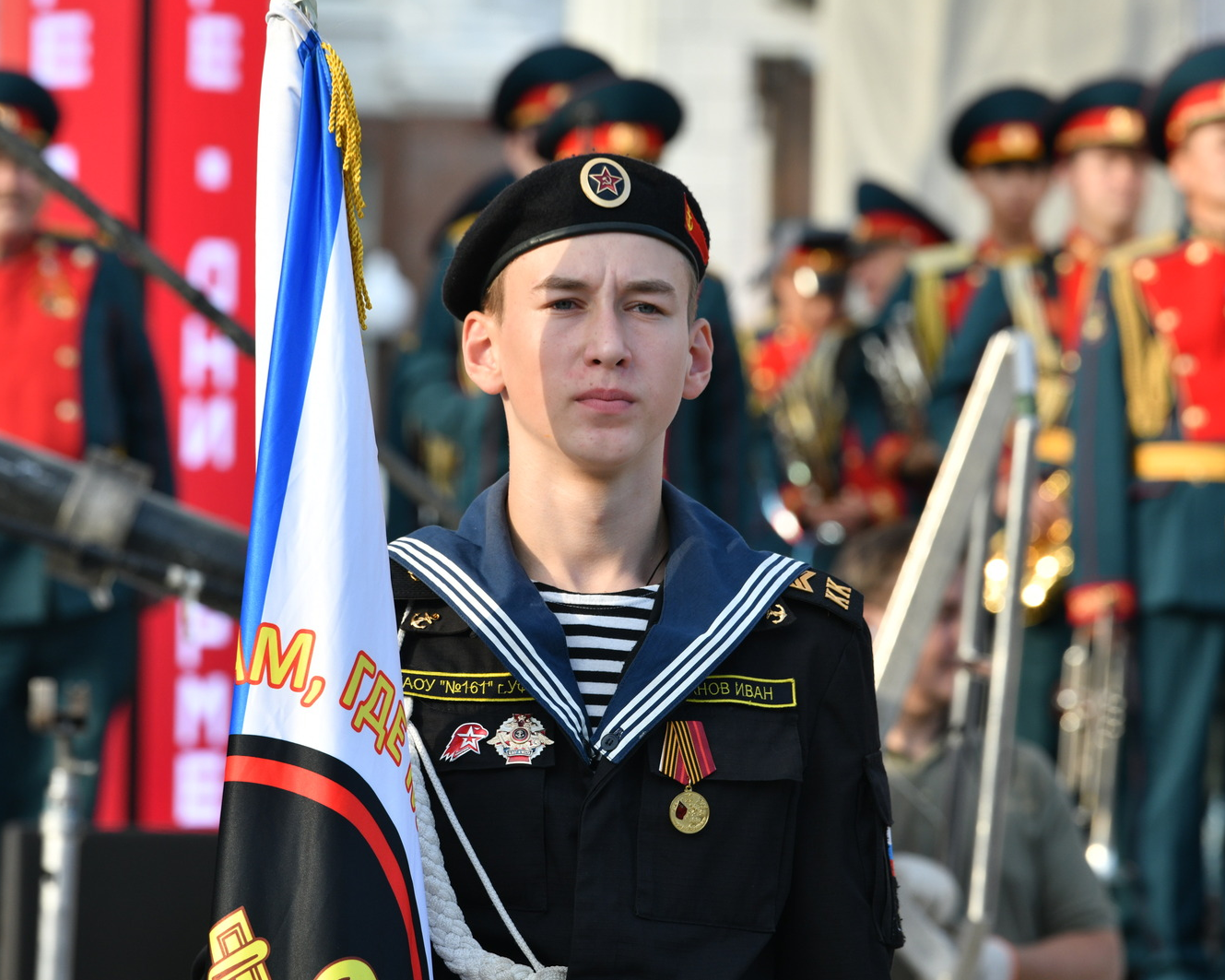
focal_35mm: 226
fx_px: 8193
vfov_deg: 6.8
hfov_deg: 8.6
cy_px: 489
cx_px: 569
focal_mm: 200
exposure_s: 1/400
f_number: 8
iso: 500
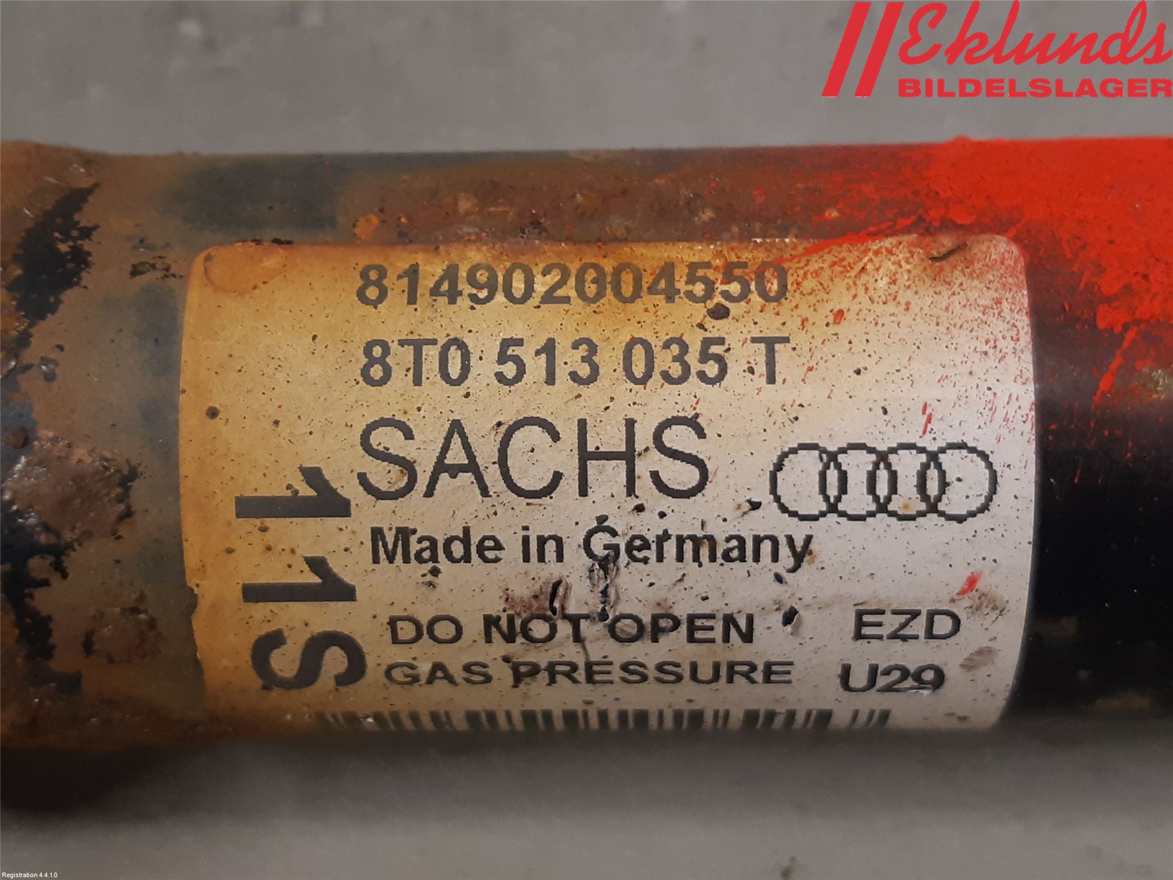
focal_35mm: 26
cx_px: 586
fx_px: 881
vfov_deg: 53.1
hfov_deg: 67.3
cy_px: 440
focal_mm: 3.93
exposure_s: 1/50
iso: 160
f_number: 1.7
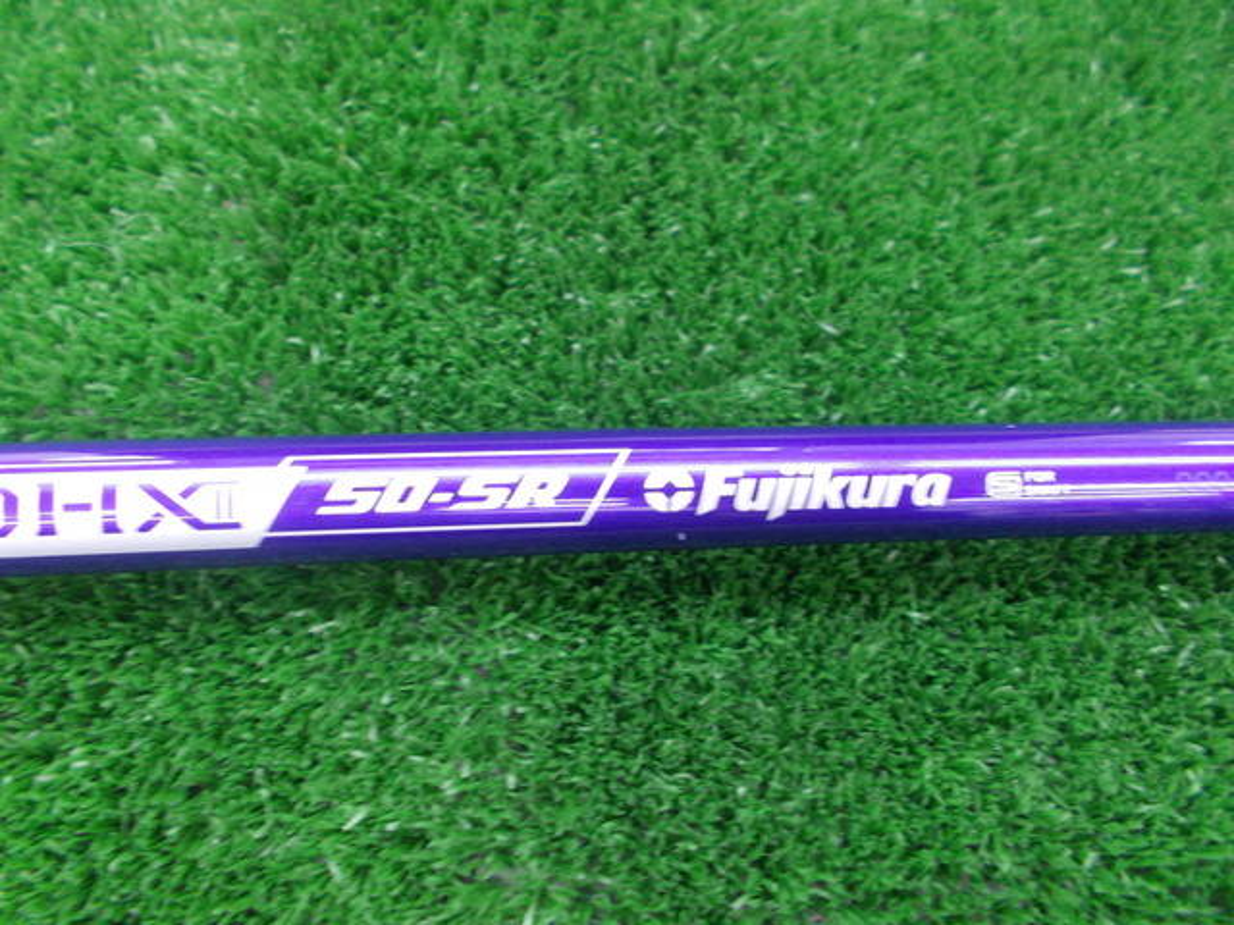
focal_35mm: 26
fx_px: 927
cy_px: 462
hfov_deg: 67.3
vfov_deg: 53.1
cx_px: 617
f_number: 3.2
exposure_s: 1/10
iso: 200
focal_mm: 4.6
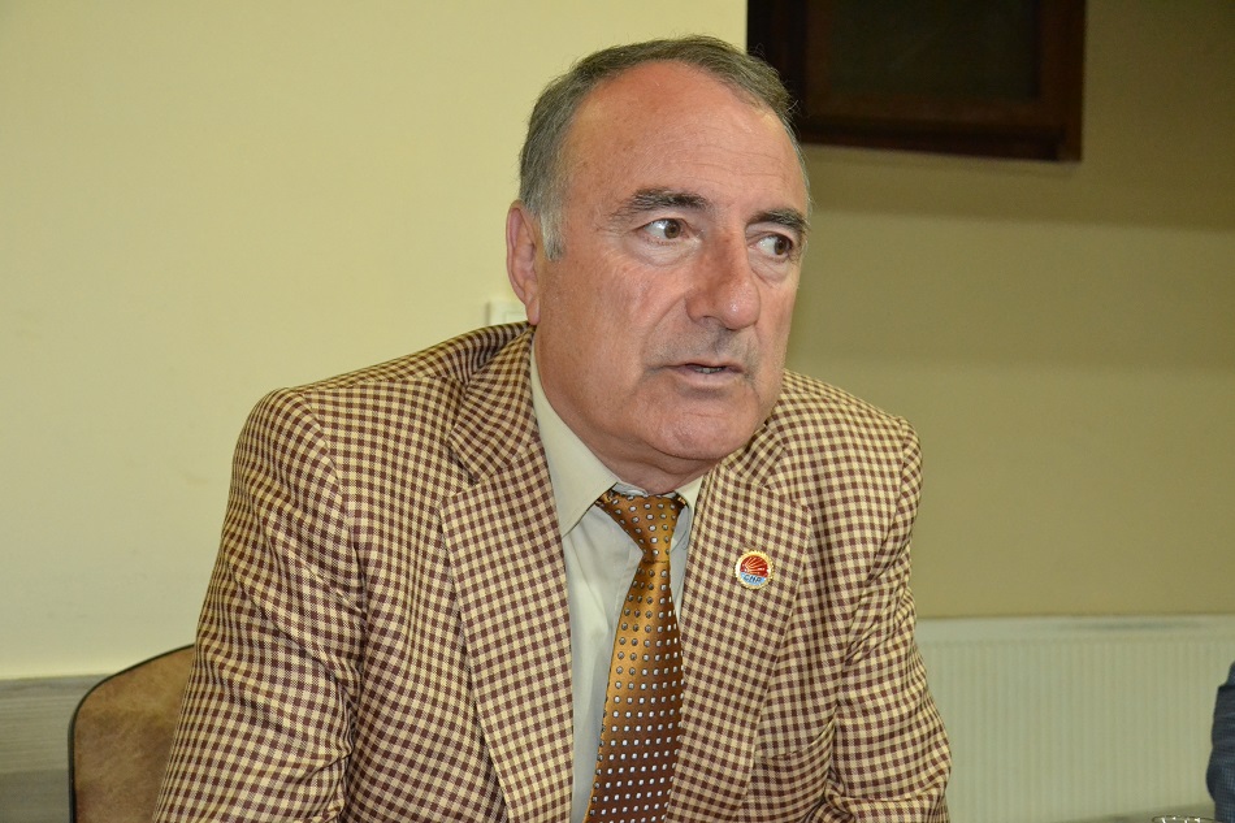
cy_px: 412
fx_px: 1801
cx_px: 618
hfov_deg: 37.9
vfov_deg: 25.7
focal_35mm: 52
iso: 3200
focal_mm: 35
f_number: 4.2
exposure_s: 1/60
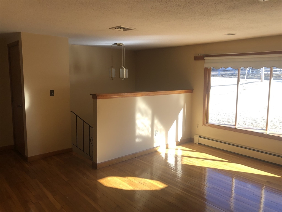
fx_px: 228
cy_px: 106
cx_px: 141
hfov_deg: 63.4
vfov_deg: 49.7
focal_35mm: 28
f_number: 1.8
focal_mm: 3.99
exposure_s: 1/145
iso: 20
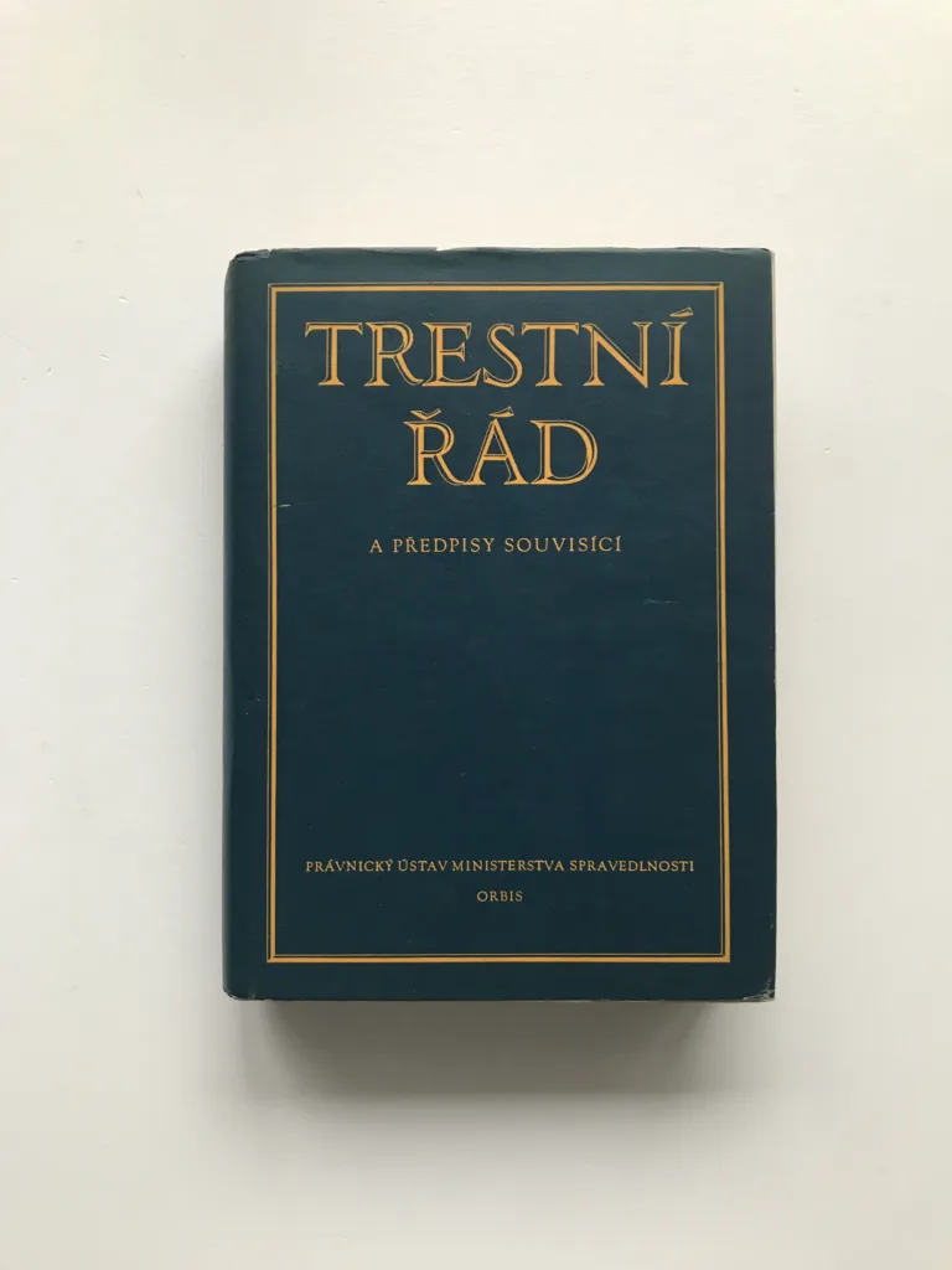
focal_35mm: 28
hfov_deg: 49.7
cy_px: 635
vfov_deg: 63.4
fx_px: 1027
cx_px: 476
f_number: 1.8
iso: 32
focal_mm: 3.99
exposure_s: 1/33
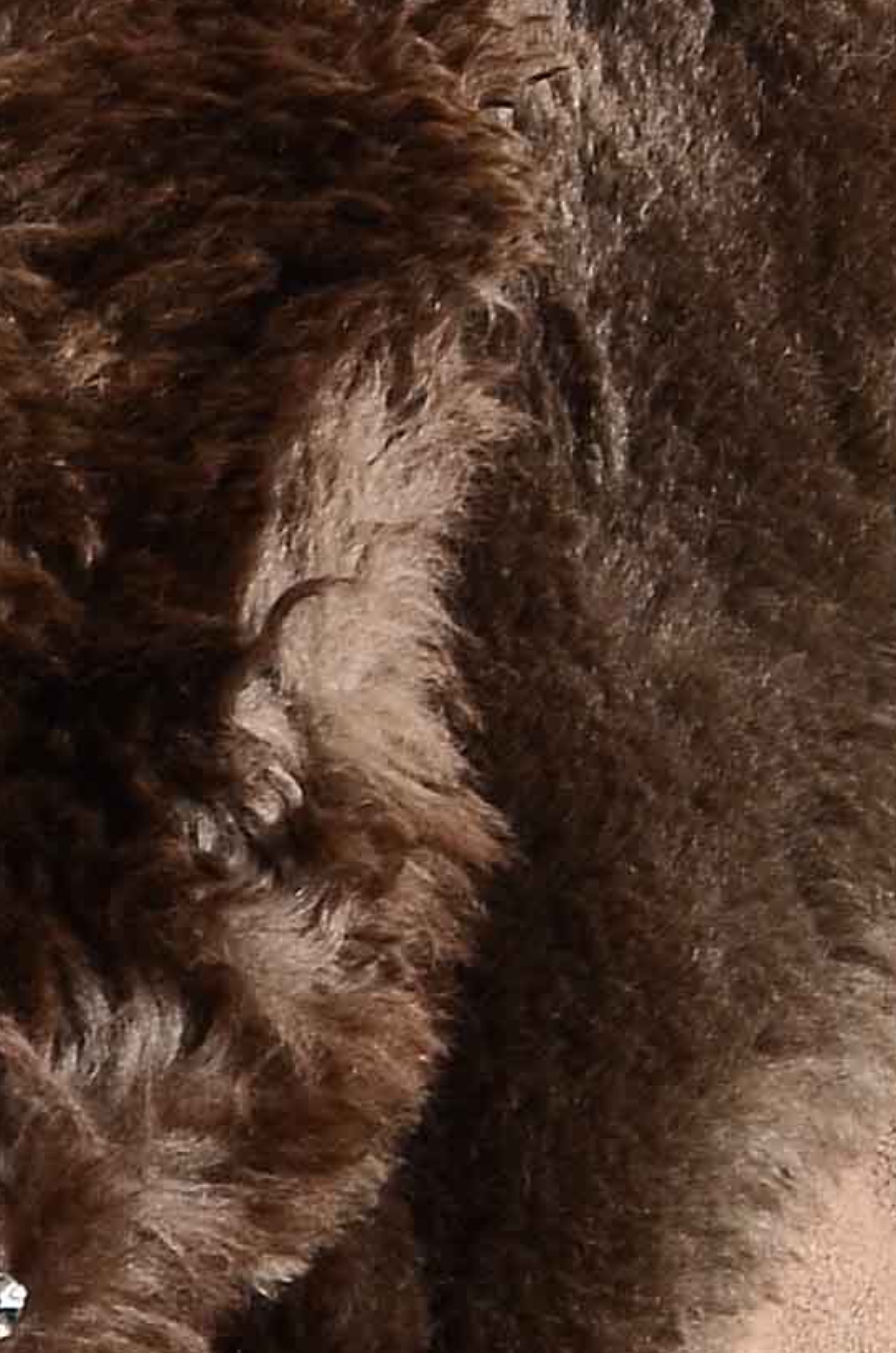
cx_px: -1302
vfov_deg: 2.2
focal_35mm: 946
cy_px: 2049
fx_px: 35480
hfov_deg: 1.4
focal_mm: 105
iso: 160
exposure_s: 1/80
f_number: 7.1
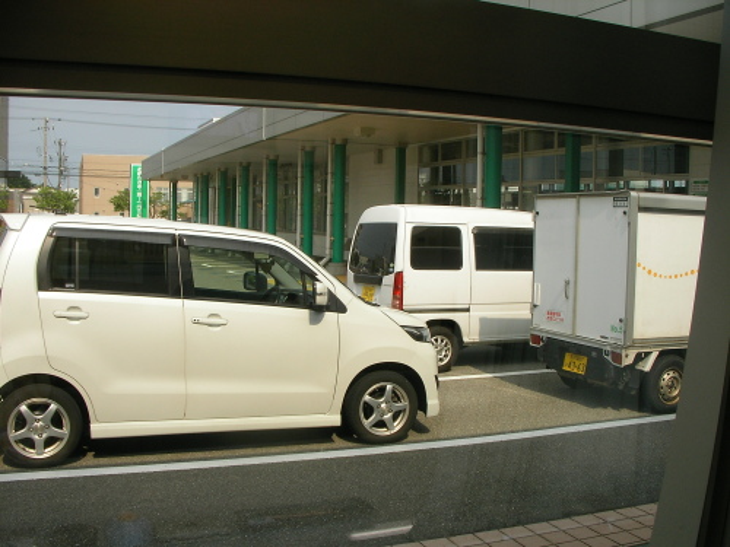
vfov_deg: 37.7
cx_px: 365
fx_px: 801
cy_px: 274
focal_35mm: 38
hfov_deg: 49.0
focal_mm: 6.3
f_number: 4.5
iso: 50
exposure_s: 1/98.5
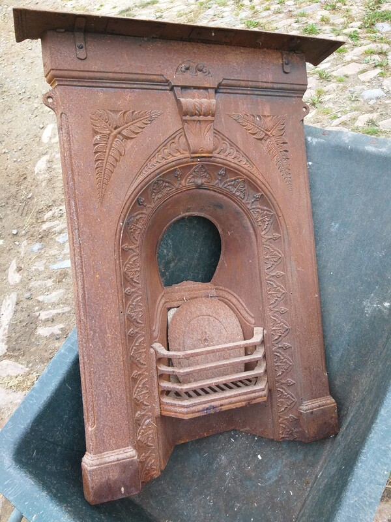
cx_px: 196
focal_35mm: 26
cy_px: 261
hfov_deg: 53.1
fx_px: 392
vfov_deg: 67.3
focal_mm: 3.93
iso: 80
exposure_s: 1/100
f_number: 1.7
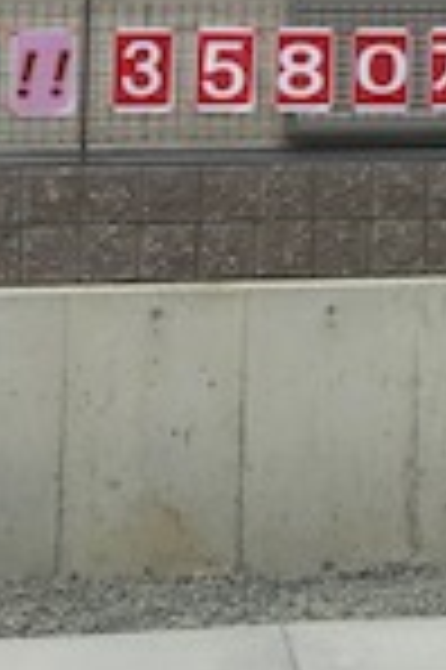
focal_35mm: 125
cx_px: 631
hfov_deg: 10.6
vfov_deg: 15.6
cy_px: -211
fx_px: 2328
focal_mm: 3.99
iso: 20
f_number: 1.8
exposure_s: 1/1259
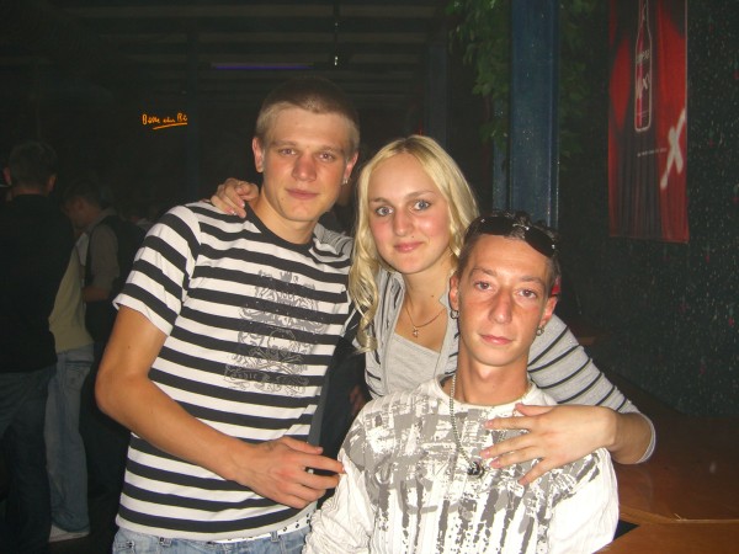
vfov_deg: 37.7
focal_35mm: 38
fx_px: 811
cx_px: 370
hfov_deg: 49.0
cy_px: 277
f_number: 2.8
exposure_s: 1/60
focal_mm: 7.9
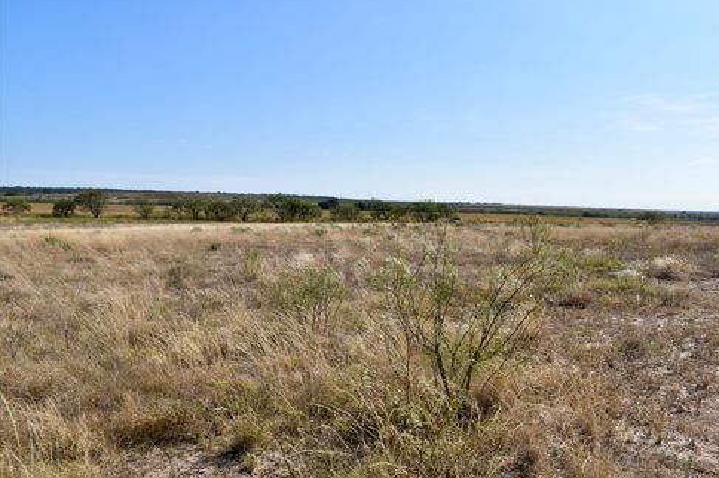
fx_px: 619
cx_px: 370
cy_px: 237
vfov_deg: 42.3
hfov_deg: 60.3
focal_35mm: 31
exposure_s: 1/400
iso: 100
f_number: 10
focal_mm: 20
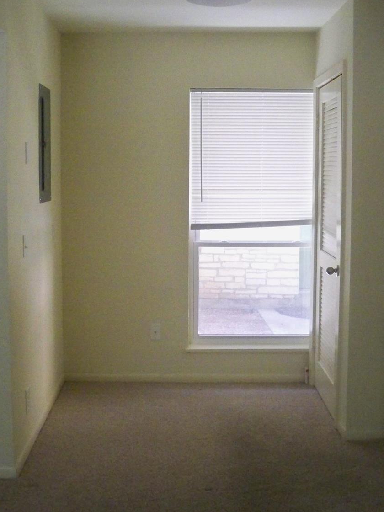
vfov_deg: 39.6
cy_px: 229
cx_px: 164
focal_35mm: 48
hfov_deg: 30.2
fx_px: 710
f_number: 3.1
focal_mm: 6.3
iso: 1000
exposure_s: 1/60
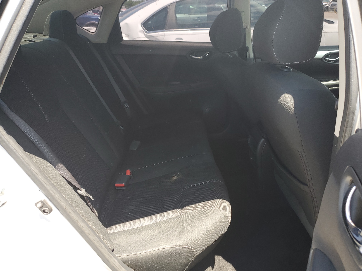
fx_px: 272
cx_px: 181
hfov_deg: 67.3
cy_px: 136
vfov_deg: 53.1
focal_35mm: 26
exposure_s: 1/250
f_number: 1.5
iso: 50
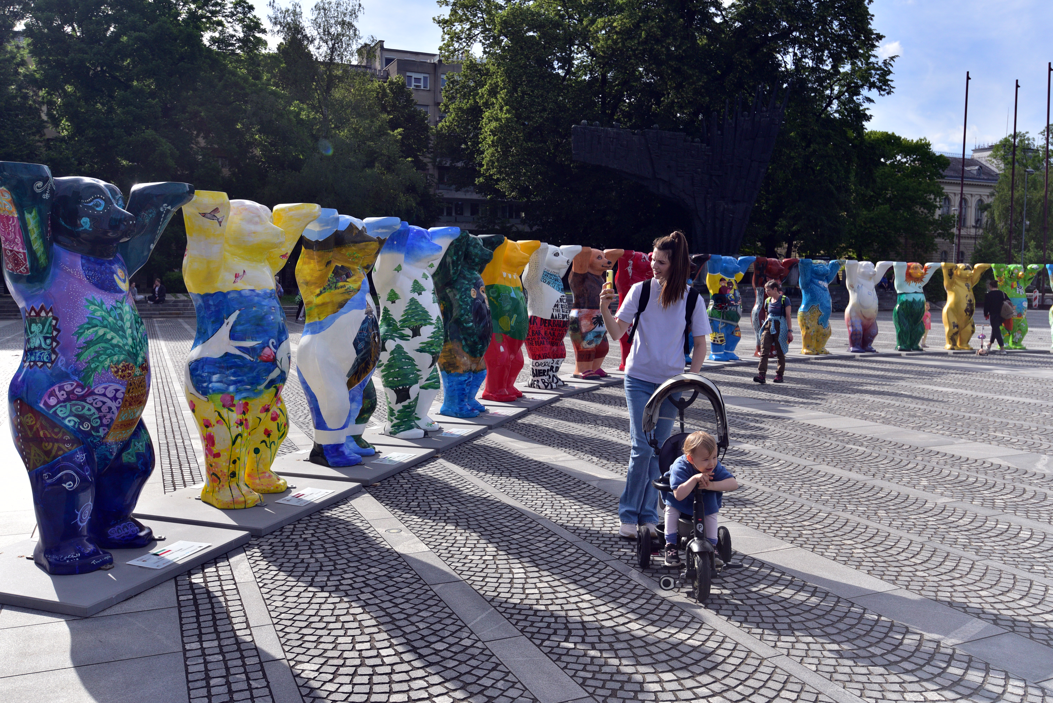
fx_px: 878
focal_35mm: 30
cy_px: 352
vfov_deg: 43.6
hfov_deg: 61.9
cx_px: 526
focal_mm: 30
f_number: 5.6
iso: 320
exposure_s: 1/2000
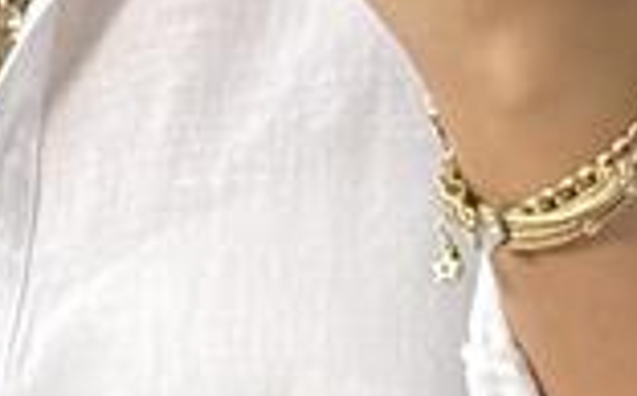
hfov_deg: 4.8
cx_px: 151
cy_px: 614
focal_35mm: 436
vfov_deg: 3.0
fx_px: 7558
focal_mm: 6.76
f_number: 1.78
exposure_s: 1/121
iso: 64
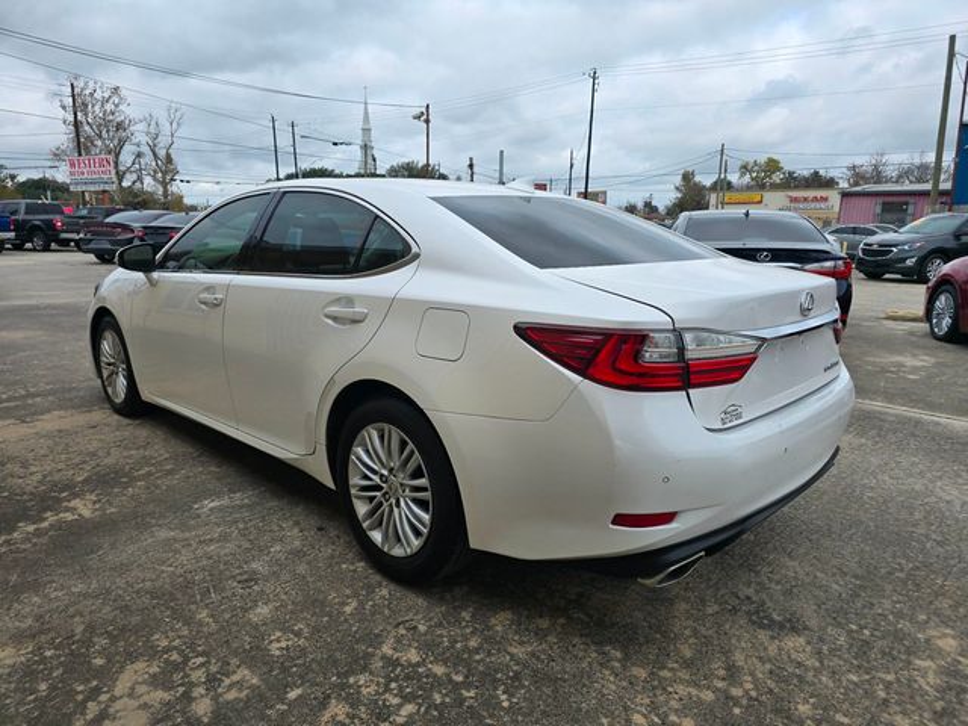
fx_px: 643
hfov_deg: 73.9
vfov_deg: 58.9
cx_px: 484
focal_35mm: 23
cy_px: 363
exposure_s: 1/410
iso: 12
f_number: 1.7
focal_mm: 6.3
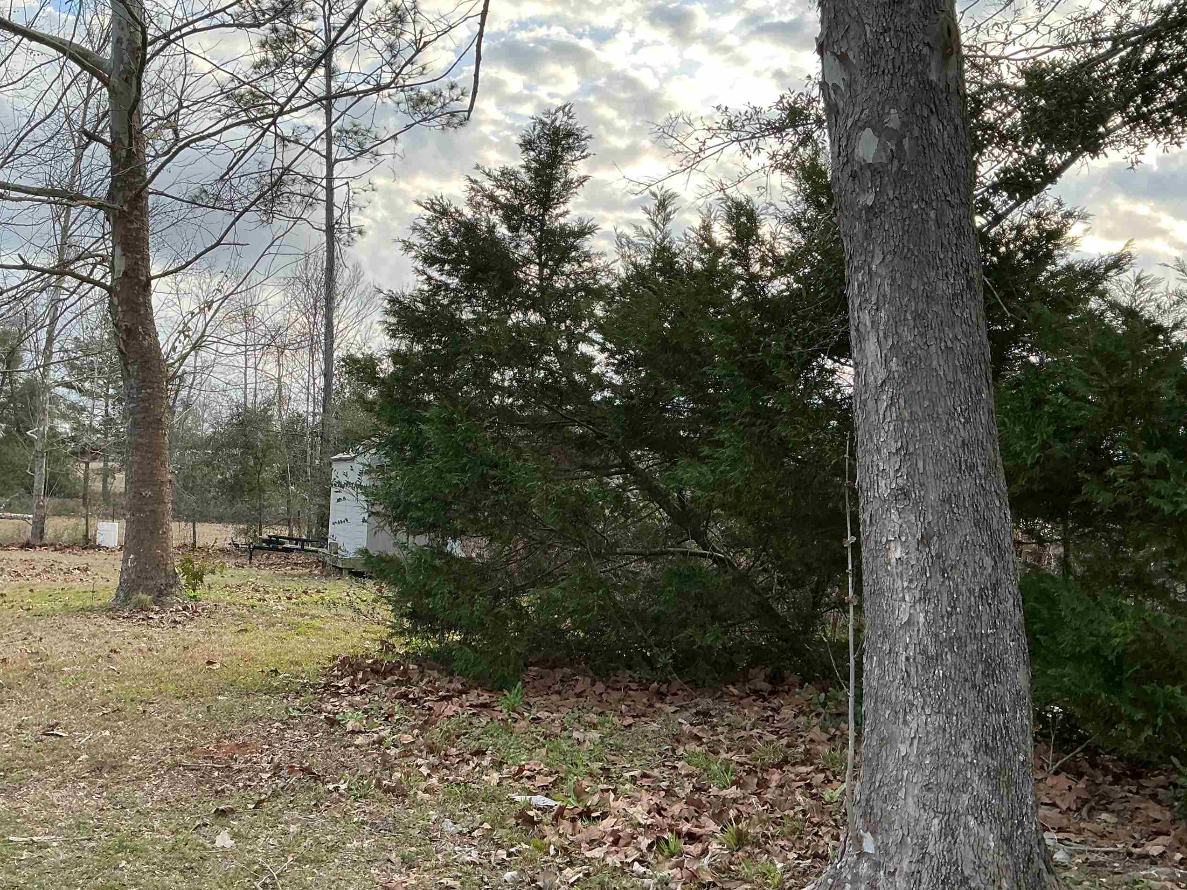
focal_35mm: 35
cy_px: 471
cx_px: 475
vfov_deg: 40.7
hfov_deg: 52.3
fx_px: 1200
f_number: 1.8
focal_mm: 3
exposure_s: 1/183
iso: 20
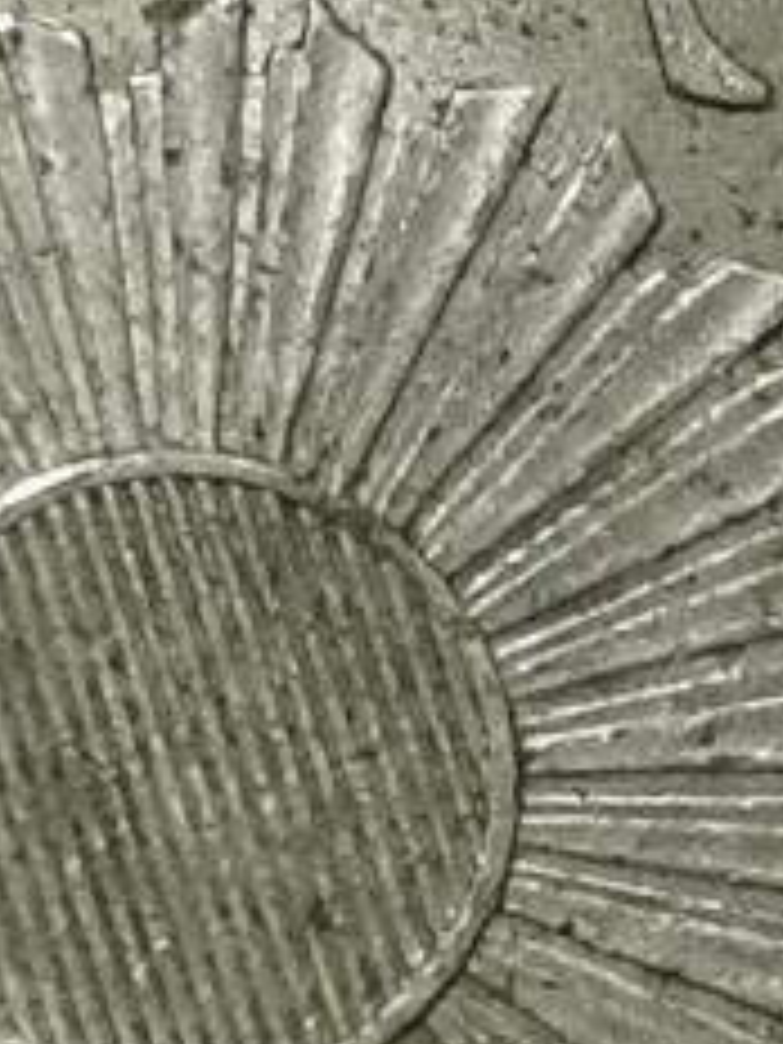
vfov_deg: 4.8
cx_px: -27
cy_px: 50
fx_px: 12396
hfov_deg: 3.6
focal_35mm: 411
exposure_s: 1/100
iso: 80
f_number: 1.8
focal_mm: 5.58
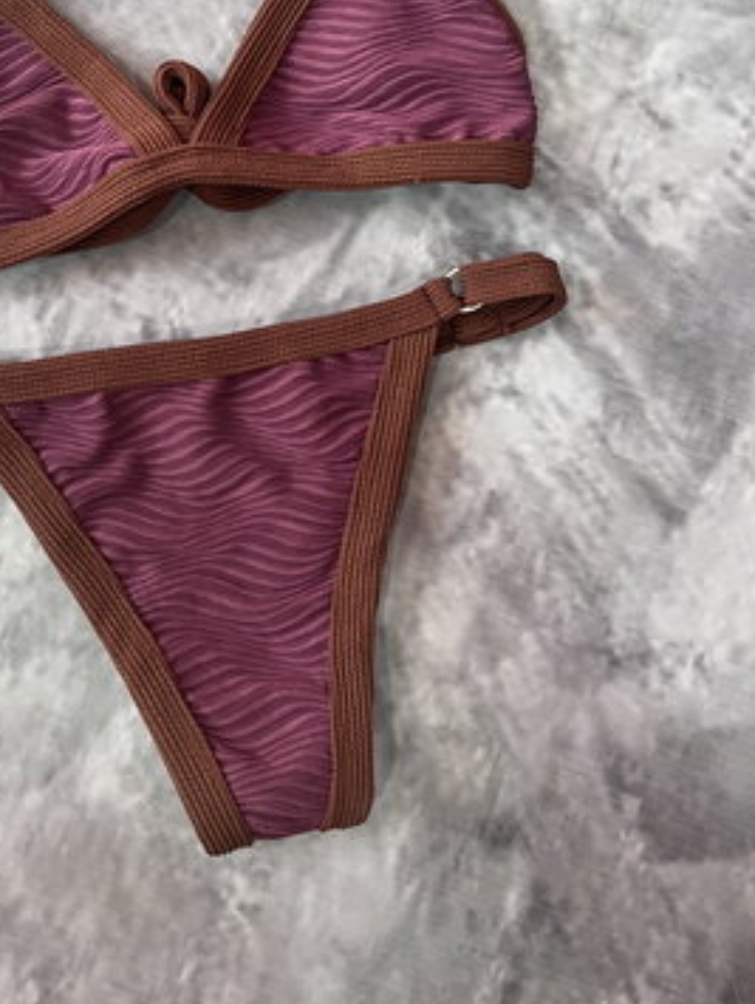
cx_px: 206
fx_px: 1132
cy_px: 307
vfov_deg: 46.8
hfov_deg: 36.2
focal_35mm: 39
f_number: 1.6
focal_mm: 5.1
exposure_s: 1/66
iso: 125
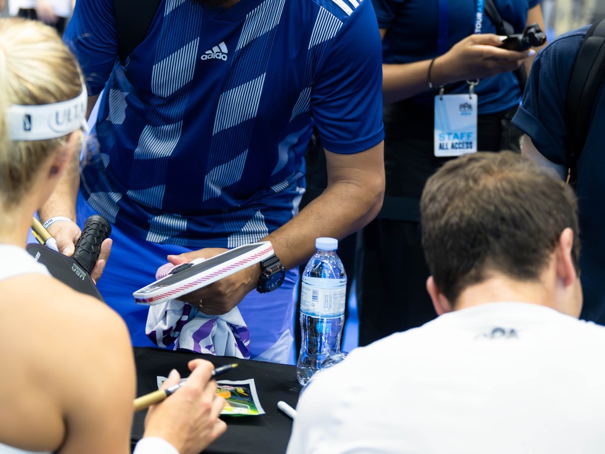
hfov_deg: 21.3
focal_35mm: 92
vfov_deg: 16.0
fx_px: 1608
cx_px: 257
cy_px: 90
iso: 3200
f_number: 2.8
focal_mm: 47
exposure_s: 1/250
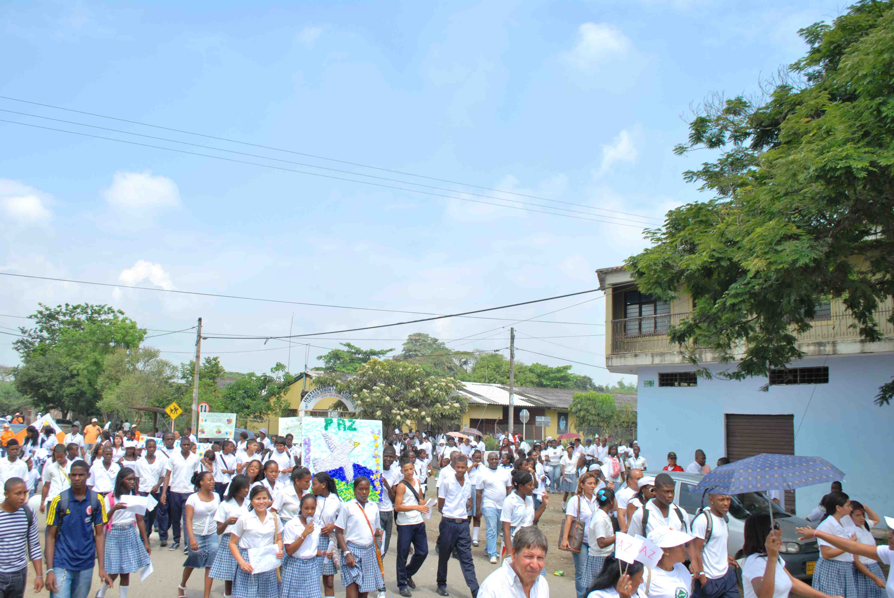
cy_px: 299
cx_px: 447
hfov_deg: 61.9
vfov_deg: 43.7
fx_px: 746
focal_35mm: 30
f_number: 6.3
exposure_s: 1/250
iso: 100
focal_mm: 20
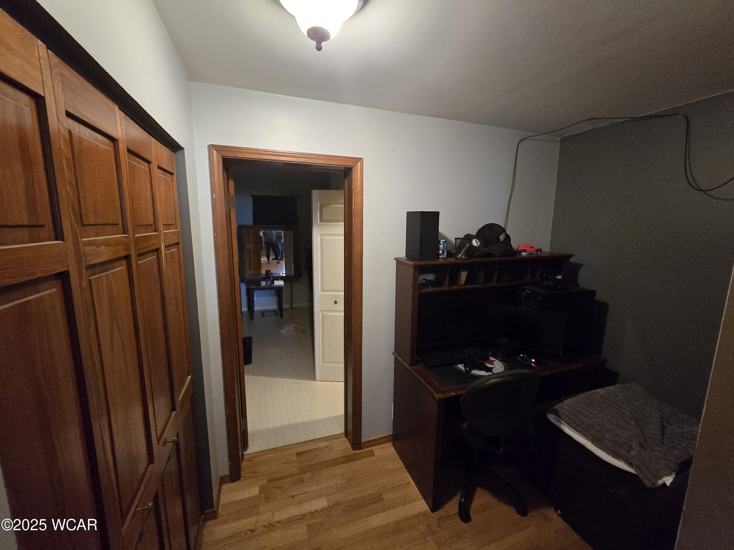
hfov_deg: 106.2
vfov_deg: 89.9
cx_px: 367
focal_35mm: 13
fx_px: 276
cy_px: 275
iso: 1250
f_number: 2.2
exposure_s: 1/60
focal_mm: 2.2
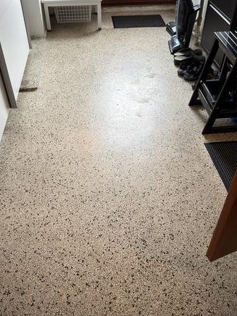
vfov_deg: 55.4
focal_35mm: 33
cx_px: 114
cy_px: 158
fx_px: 301
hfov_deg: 42.9
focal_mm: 6.76
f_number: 1.78
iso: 80
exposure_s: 1/50
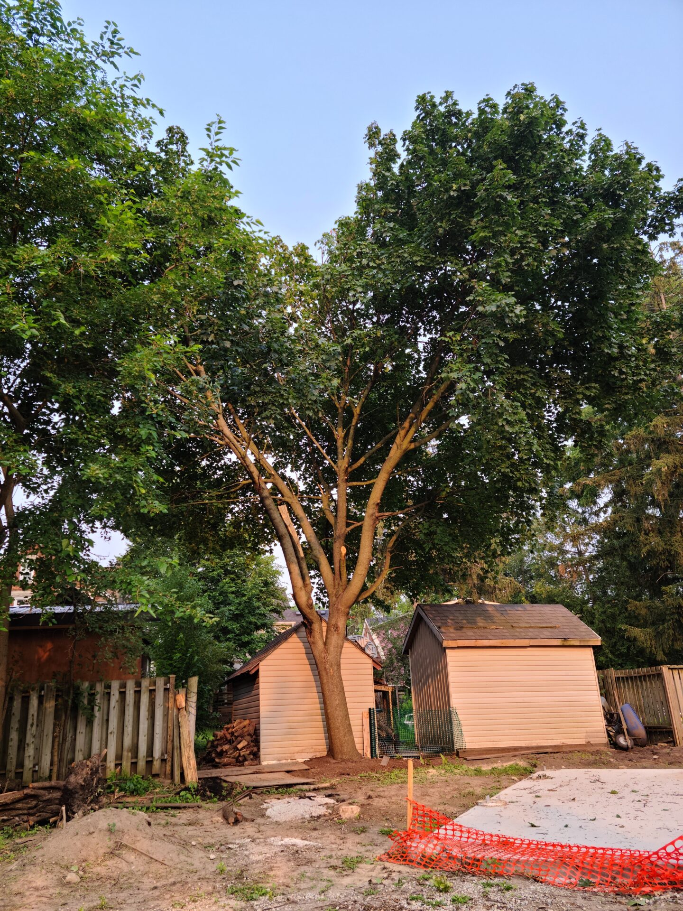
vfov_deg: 63.4
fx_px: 737
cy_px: 456
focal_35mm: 28
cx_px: 342
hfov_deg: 49.7
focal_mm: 5.9
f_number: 2
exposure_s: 1/159
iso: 25
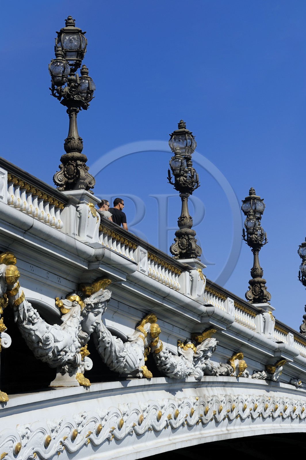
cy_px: 230
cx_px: 153
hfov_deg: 12.4
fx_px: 1405
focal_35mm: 110
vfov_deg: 18.6
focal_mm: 110
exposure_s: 1/400
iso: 200
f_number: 10
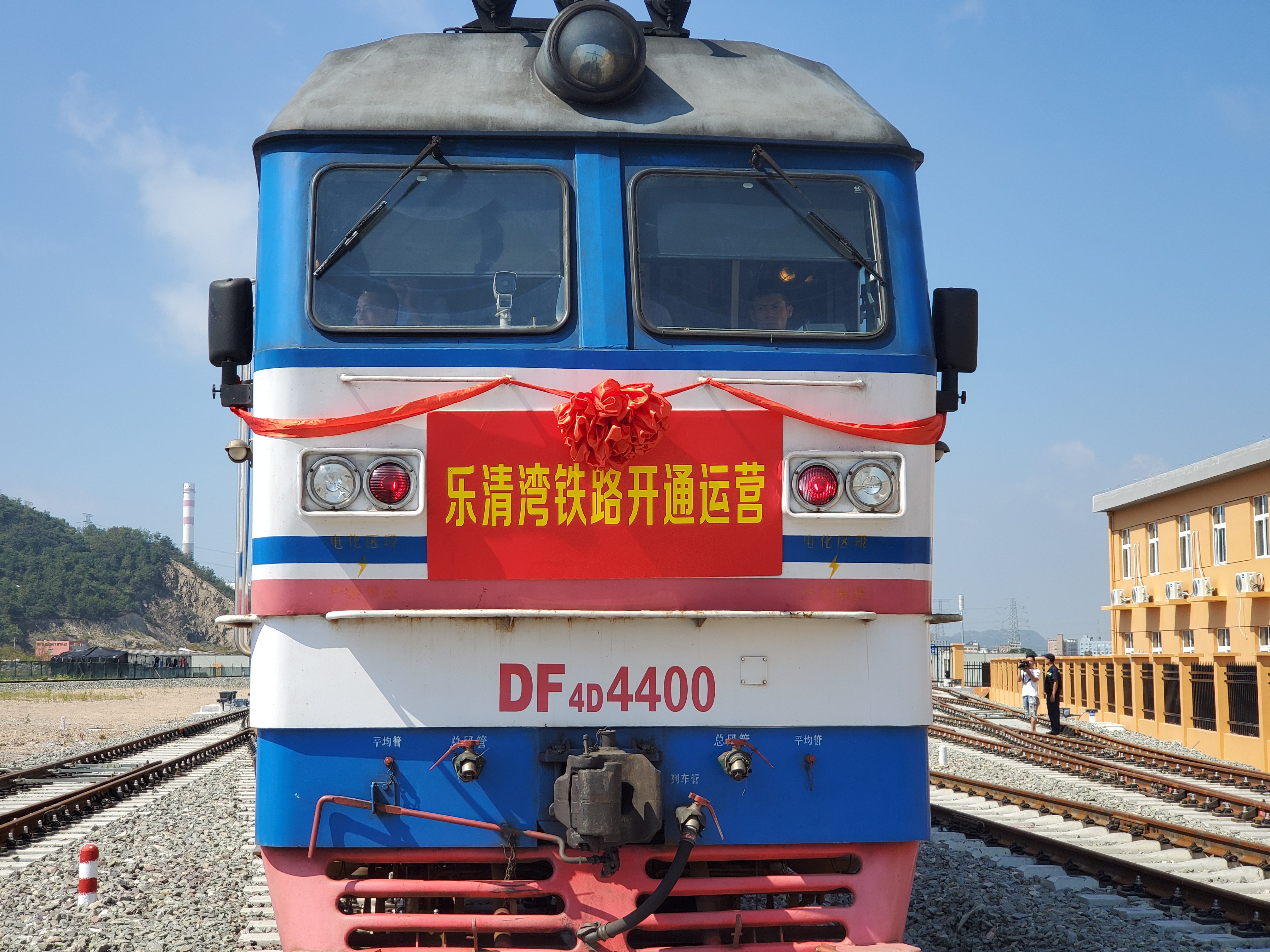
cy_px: 476
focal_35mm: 52
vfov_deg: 28.0
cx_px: 635
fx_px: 1908
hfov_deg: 36.8
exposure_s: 1/673
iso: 50
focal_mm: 6
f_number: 2.4
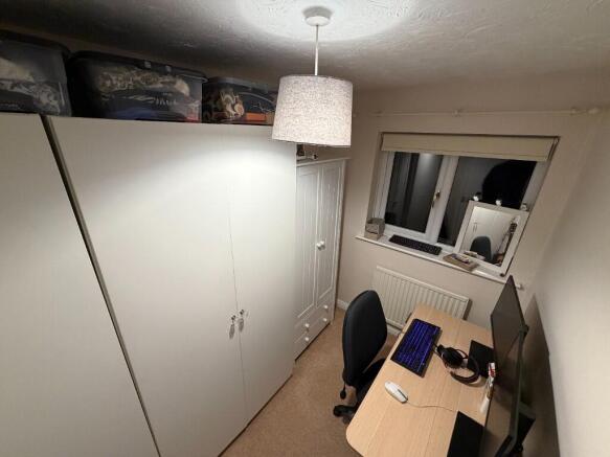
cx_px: 305
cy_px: 228
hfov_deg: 102.1
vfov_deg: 85.7
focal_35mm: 14
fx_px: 247
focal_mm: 2.22
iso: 250
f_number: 2.2
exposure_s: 1/50
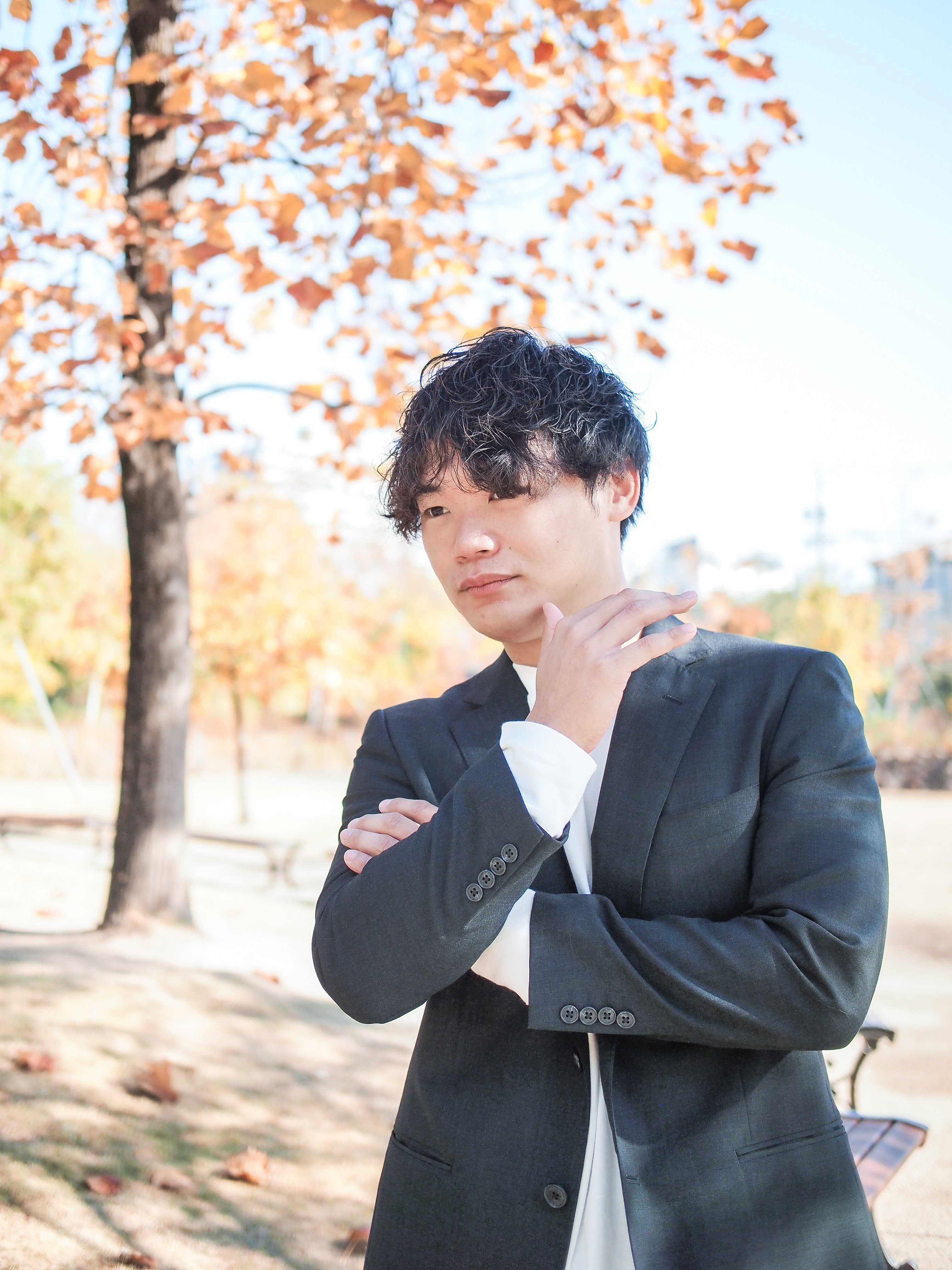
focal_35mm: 50
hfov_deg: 29.1
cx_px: 476
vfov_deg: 38.2
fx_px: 1833
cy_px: 635
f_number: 1.8
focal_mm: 25
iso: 200
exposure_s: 1/1600
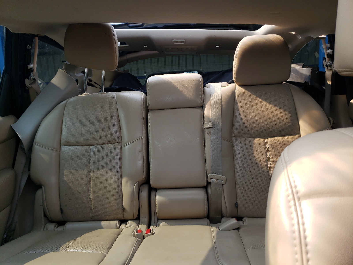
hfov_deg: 67.3
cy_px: 132
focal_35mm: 26
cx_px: 176
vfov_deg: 53.1
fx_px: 265
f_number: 1.5
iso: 50
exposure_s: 1/556
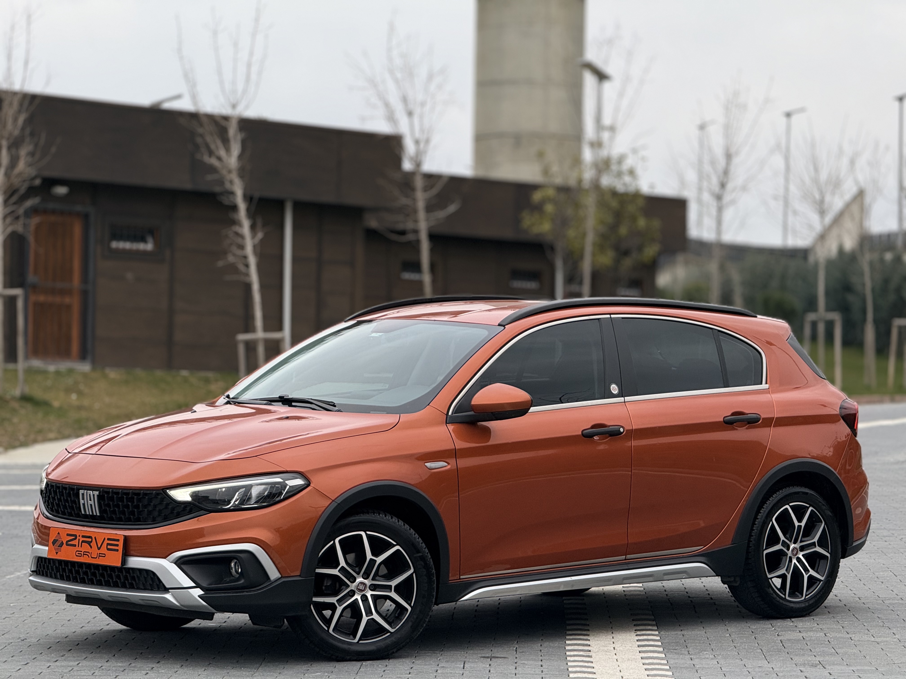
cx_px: 453
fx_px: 3141
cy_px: 340
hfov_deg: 16.4
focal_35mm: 120
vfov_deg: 12.3
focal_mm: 15.66
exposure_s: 1/142
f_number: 2.8
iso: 50
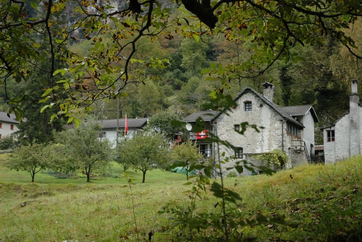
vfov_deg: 19.7
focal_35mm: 69
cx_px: 181
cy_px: 121
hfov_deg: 29.2
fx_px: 694
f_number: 5
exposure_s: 1/100
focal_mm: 46
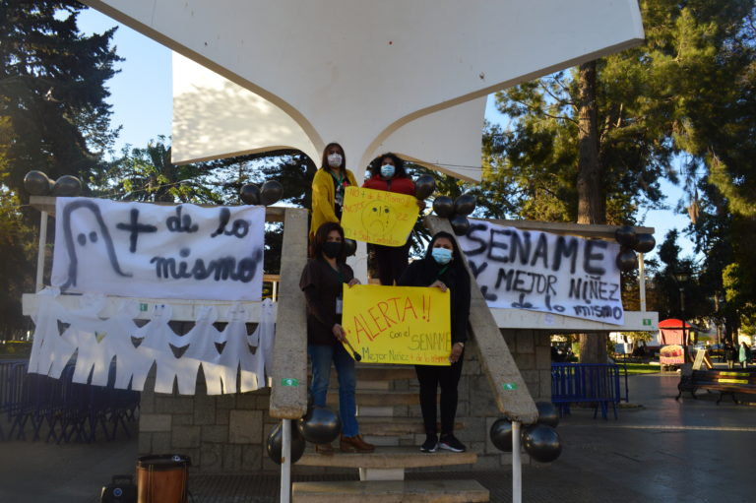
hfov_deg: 67.4
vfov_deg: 47.9
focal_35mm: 27
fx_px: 567
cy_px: 252
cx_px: 378
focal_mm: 18
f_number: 9
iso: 400
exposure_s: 1/160
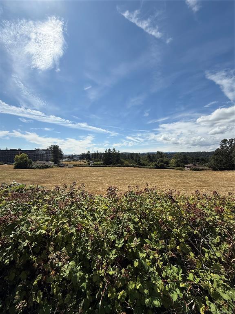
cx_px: 118
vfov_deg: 102.1
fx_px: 127
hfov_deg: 85.7
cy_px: 157
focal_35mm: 14
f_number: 2.2
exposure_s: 1/3289
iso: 50
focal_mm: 2.22
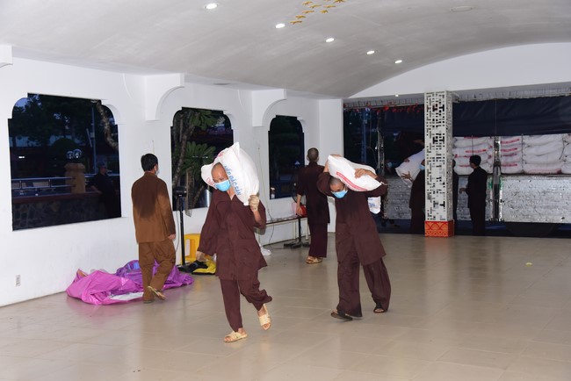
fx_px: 793
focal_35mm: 50
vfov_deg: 27.0
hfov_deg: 39.6
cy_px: 190
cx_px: 286
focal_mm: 50
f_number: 5.6
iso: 1600
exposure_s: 1/160
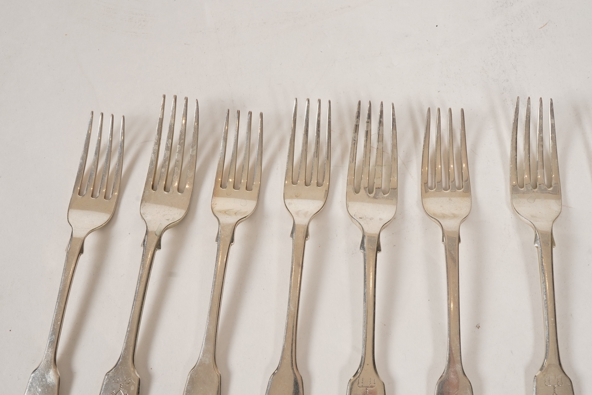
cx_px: 296
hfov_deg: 43.6
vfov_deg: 29.9
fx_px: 740
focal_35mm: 45
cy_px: 198
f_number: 22
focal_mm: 30
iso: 400
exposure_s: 1/125
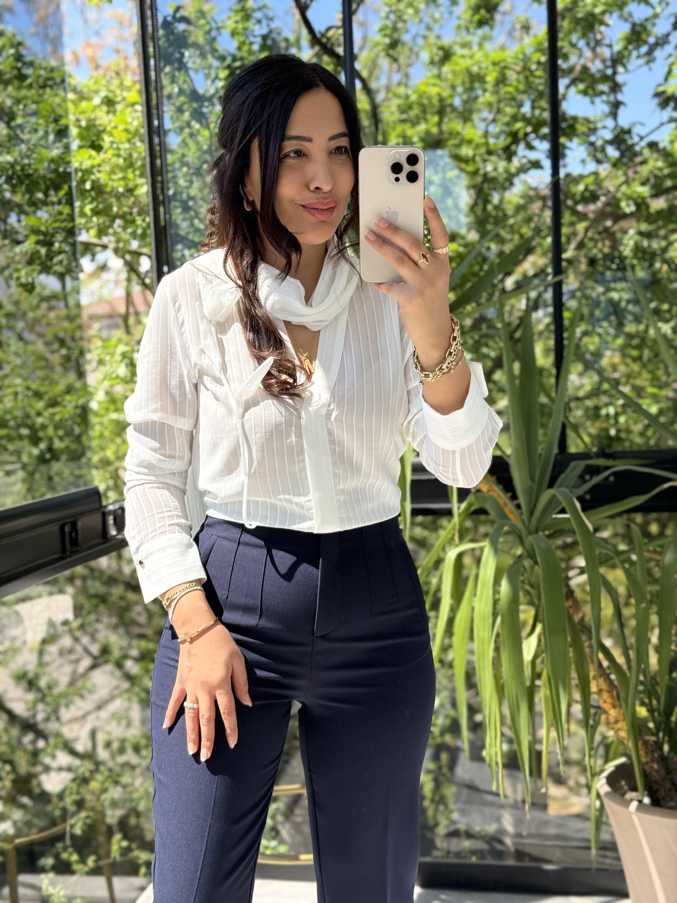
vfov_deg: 39.7
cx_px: 338
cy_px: 452
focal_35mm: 48
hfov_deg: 30.3
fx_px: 1252
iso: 100
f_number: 1.78
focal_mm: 6.76
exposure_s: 1/699
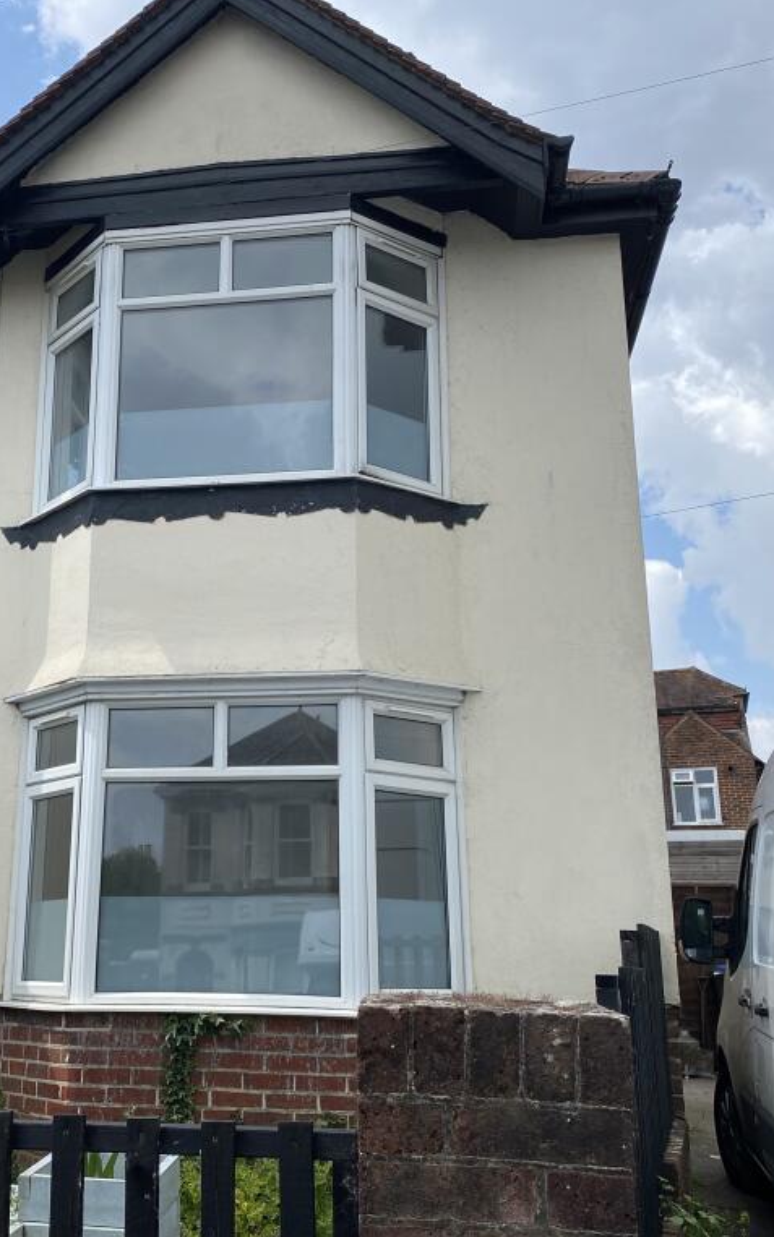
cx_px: 217
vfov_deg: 52.7
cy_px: 618
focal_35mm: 37
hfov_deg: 33.9
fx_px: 1249
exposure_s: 1/2755
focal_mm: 4.25
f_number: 1.8
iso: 32
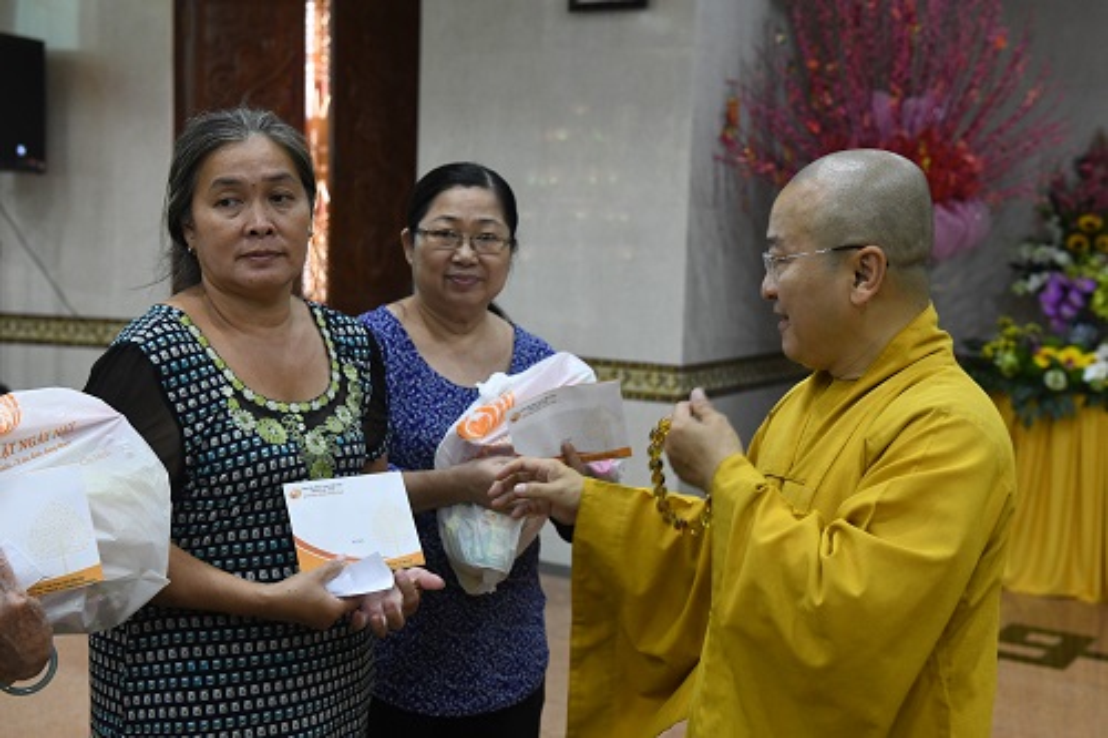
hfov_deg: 39.6
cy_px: 369
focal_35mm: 50
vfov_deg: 27.0
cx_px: 554
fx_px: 1538
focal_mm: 50
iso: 5000
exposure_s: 1/80
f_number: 4
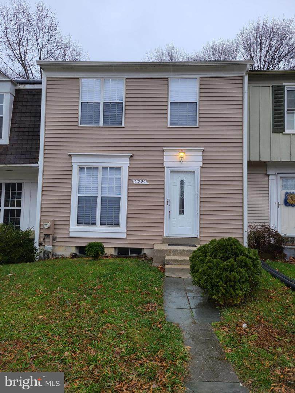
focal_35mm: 26
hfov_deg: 53.1
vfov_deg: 67.3
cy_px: 196
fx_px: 295
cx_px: 148
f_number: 1.8
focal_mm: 5.4
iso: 40
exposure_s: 1/225
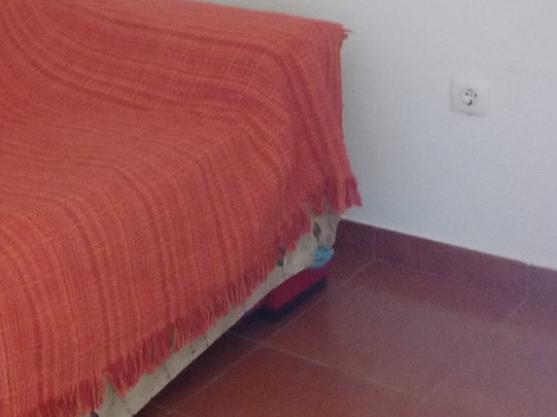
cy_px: -56
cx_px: -141
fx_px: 1190
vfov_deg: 19.0
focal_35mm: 74
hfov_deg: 23.6
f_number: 2
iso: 385
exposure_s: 1/25
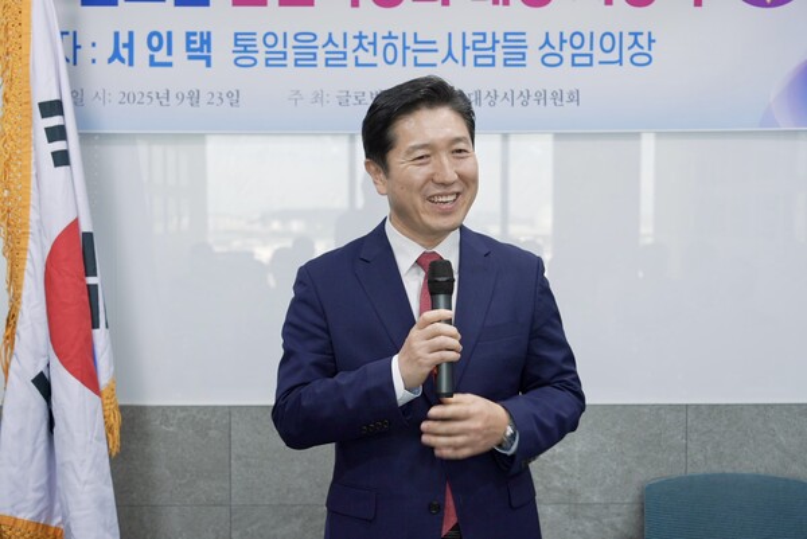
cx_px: 404
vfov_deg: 25.6
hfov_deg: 37.5
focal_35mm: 53
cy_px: 270
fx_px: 1189
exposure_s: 1/60
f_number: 5
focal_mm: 53
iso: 800
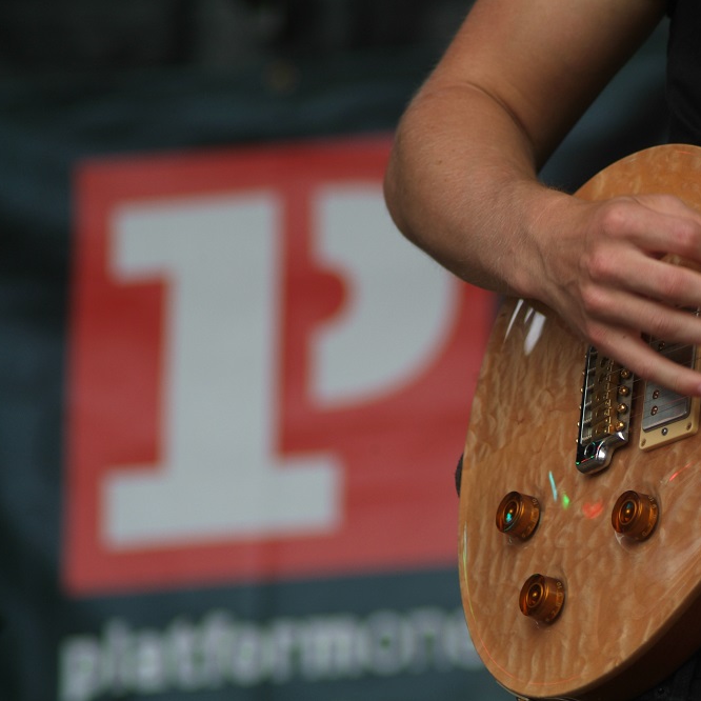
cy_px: 350
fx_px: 5705
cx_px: 501
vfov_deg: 7.0
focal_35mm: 249
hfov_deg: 7.0
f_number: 4.2
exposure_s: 1/250
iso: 200
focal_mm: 130
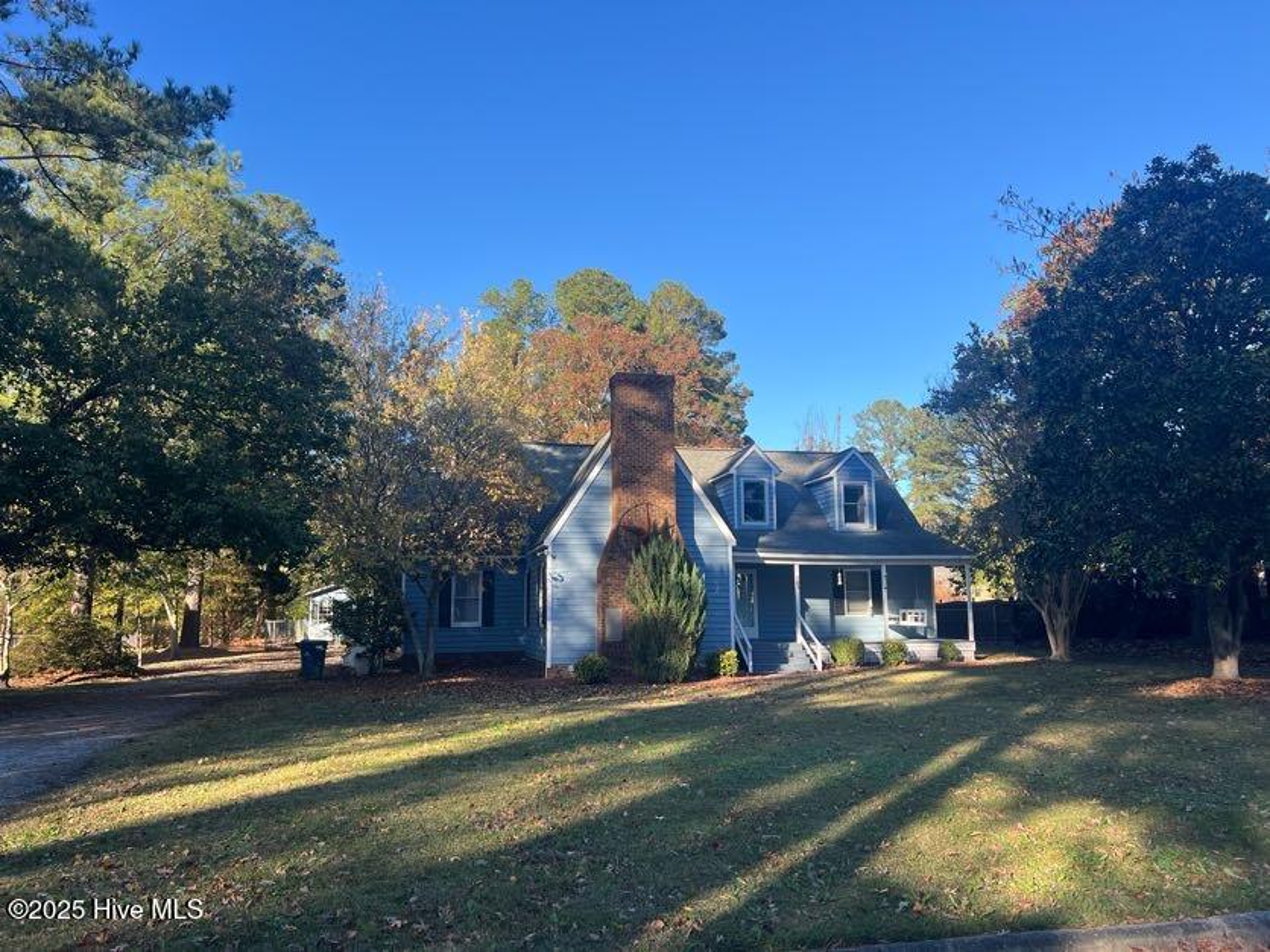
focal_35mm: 26
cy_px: 476
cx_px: 635
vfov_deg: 53.1
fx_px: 954
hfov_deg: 67.3
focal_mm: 5.7
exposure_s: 1/1395
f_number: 1.5
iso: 50
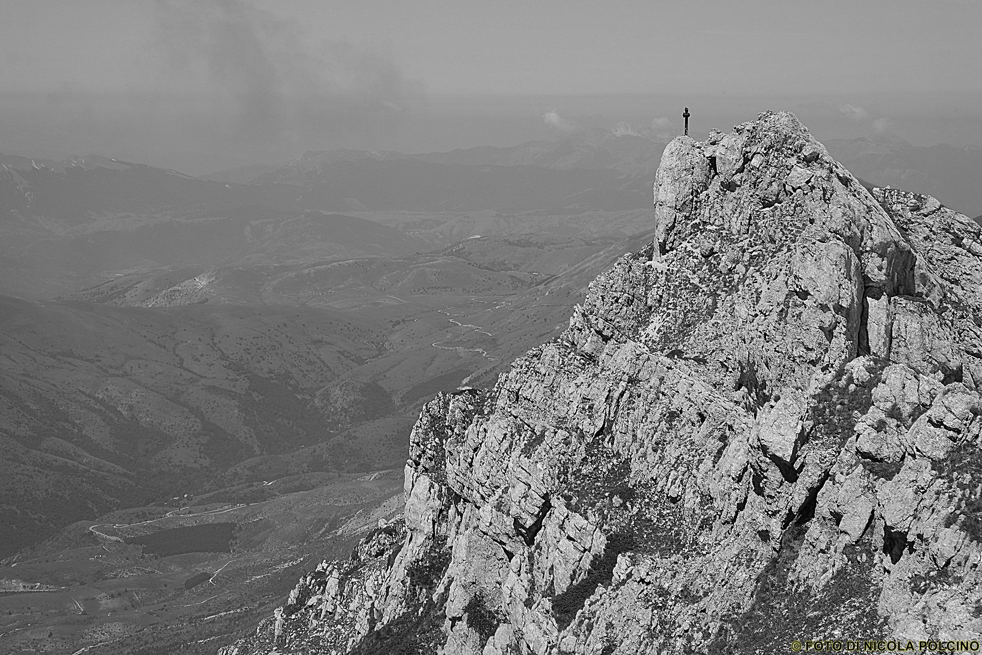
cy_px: 328
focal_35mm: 83
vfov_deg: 16.5
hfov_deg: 24.5
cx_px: 491
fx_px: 2264
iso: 200
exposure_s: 1/400
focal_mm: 55
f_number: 11
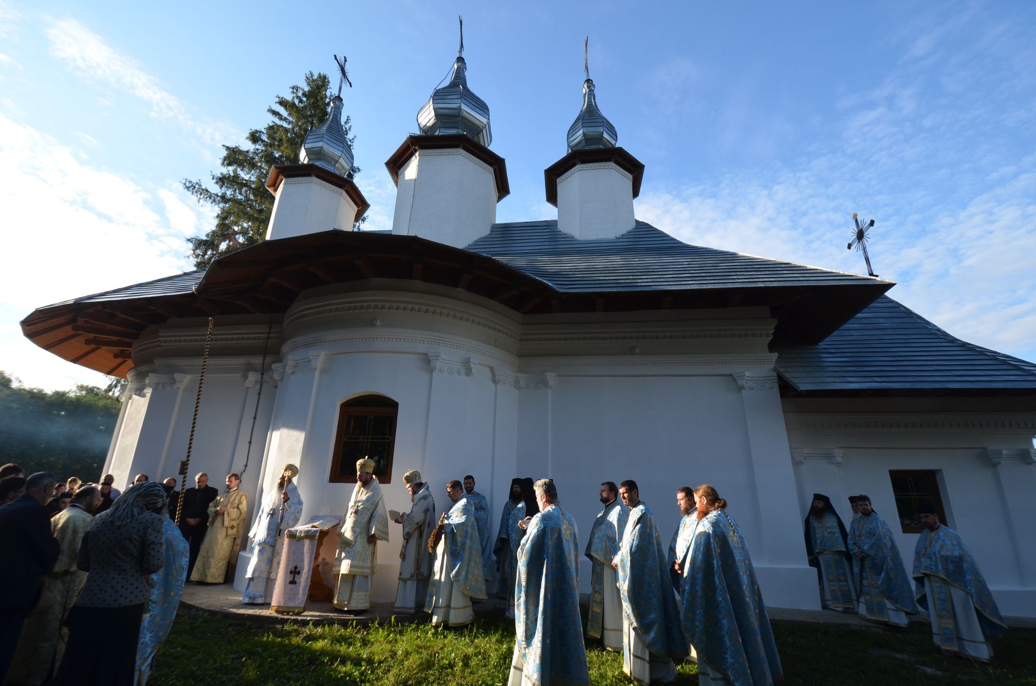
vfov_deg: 77.1
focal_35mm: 15
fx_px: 431
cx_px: 518
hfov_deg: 100.5
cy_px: 343
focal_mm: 10
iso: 200
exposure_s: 1/200
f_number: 7.1
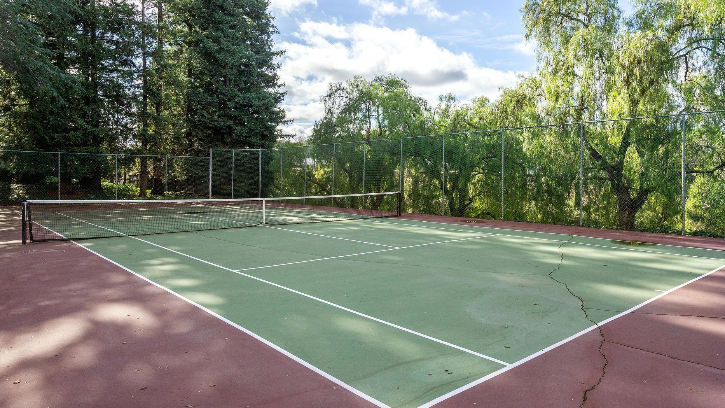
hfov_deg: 78.7
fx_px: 442
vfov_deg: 49.4
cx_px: 375
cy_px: 183
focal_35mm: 23
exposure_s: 1/800
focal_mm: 20
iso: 400
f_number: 8
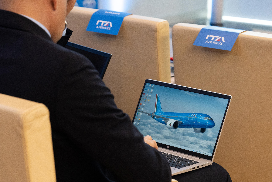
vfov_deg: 13.0
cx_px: 136
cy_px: 91
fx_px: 793
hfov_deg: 19.5
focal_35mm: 105
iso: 2500
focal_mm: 70
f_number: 4
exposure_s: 1/250
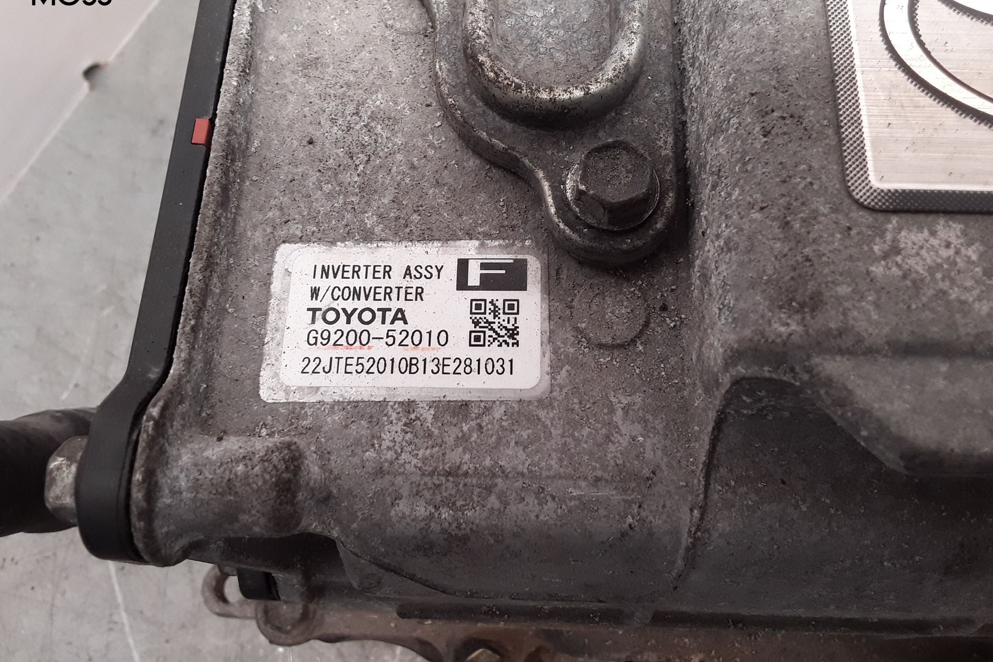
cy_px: 302
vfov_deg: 43.6
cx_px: 493
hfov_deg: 61.9
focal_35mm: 30
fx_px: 827
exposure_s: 1/50
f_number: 1.9
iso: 50
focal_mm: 2.91
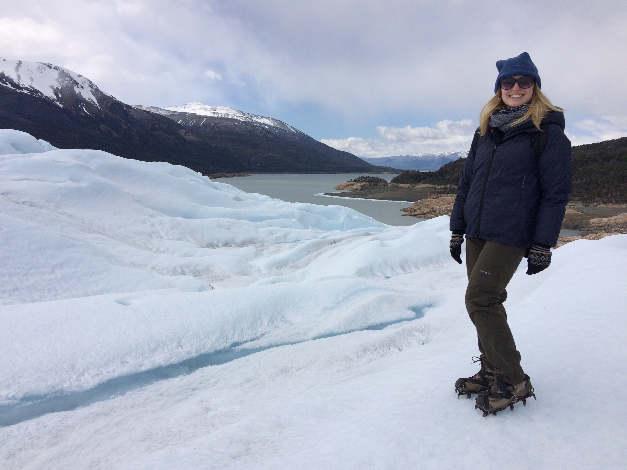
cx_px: 314
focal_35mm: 29
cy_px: 235
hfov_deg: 61.7
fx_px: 525
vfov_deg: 48.2
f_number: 2.2
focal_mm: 4.15
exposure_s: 1/5882
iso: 40
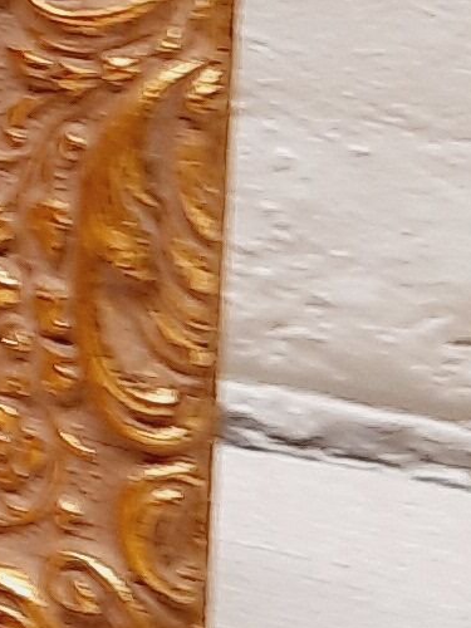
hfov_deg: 6.4
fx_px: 3628
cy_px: -363
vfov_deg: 9.6
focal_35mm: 200
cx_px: -1245
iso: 32
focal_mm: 4.6
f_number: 2
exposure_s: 1/33
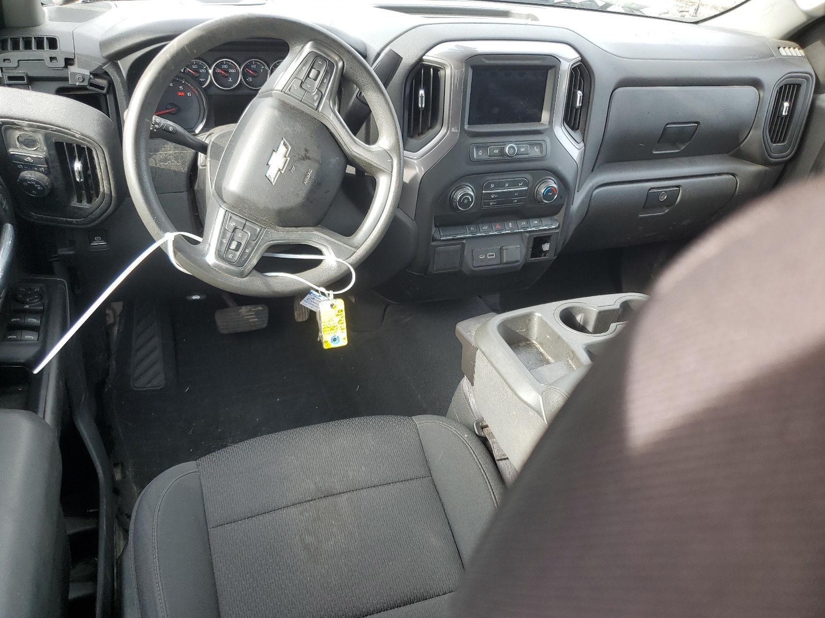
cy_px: 309
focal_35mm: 26
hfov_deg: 67.3
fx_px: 620
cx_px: 412
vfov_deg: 53.1
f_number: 1.5
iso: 50
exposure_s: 1/123
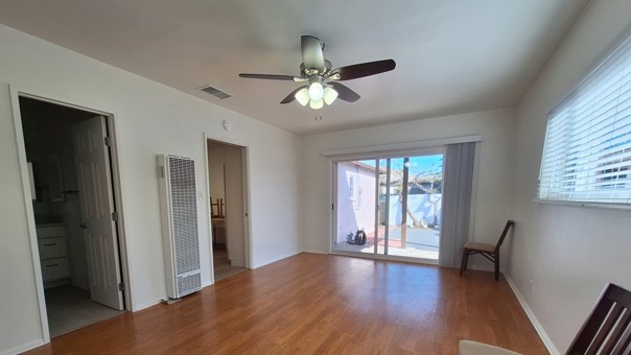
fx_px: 251
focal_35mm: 15
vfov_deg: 69.2
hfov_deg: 102.9
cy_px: 227
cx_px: 303
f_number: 2.2
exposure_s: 1/235
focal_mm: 1.74
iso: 40
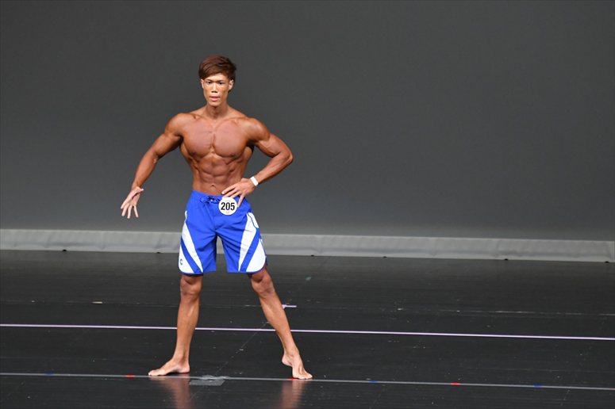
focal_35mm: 315
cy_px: 204
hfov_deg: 6.5
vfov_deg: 4.4
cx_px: 308
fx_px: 5379
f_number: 5.6
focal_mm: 210
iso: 4000
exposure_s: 1/400
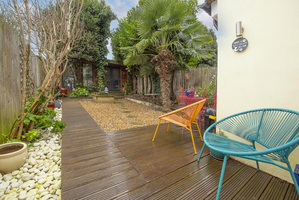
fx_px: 116
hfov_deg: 104.2
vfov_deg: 81.3
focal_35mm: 14
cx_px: 150
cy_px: 100
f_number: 5.6
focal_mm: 14
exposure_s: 1/50
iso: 500
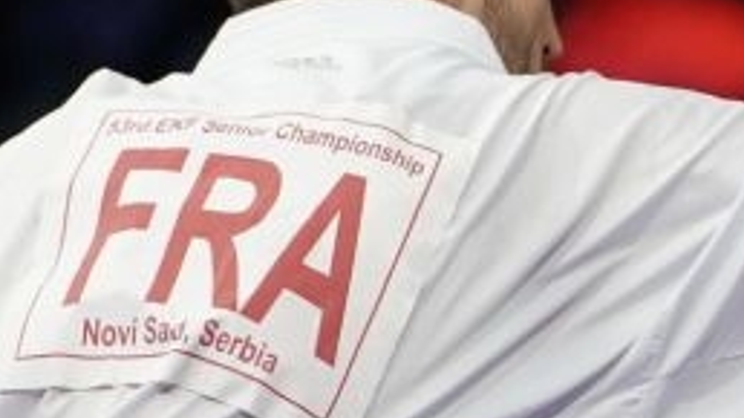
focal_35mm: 1369
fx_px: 27002
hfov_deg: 1.6
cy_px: 427
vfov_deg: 0.9
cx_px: 239
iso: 1000
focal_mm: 187
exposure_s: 1/1000
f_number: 2.8
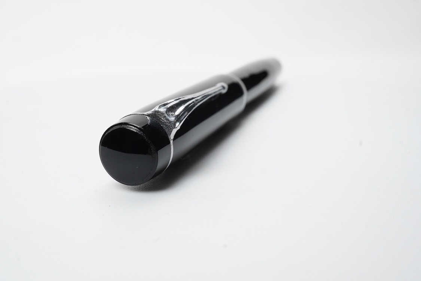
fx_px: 526
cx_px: 210
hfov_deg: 43.6
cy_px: 140
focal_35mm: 45
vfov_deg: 29.9
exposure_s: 1/100
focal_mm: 30
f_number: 22
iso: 640
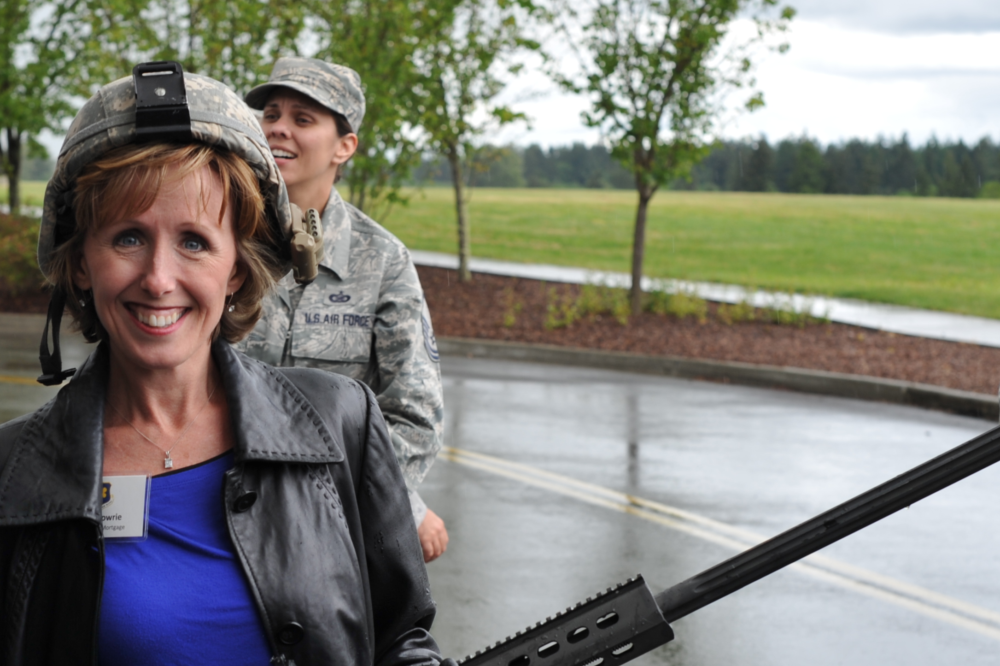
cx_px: 279
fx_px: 2721
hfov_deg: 20.7
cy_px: 443
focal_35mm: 98
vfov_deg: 13.9
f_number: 6.3
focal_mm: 50
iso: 200
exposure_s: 1/200
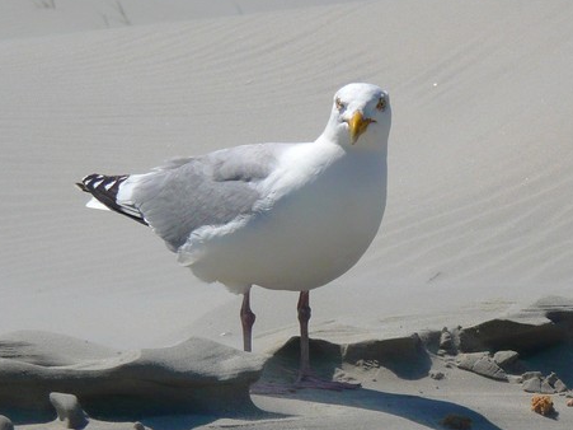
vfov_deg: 3.3
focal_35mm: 454
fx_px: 7513
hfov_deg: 4.4
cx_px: 316
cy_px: 242
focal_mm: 42
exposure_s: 1/320
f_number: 11
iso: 100
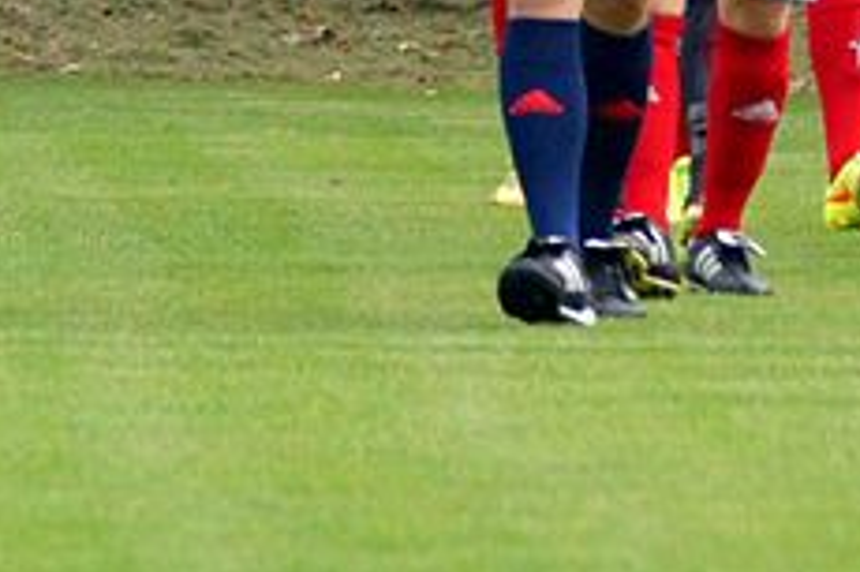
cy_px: -381
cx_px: 381
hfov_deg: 2.1
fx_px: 23871
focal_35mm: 1000
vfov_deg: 1.4
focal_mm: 180
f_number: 5.6
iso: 1000
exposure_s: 1/1000
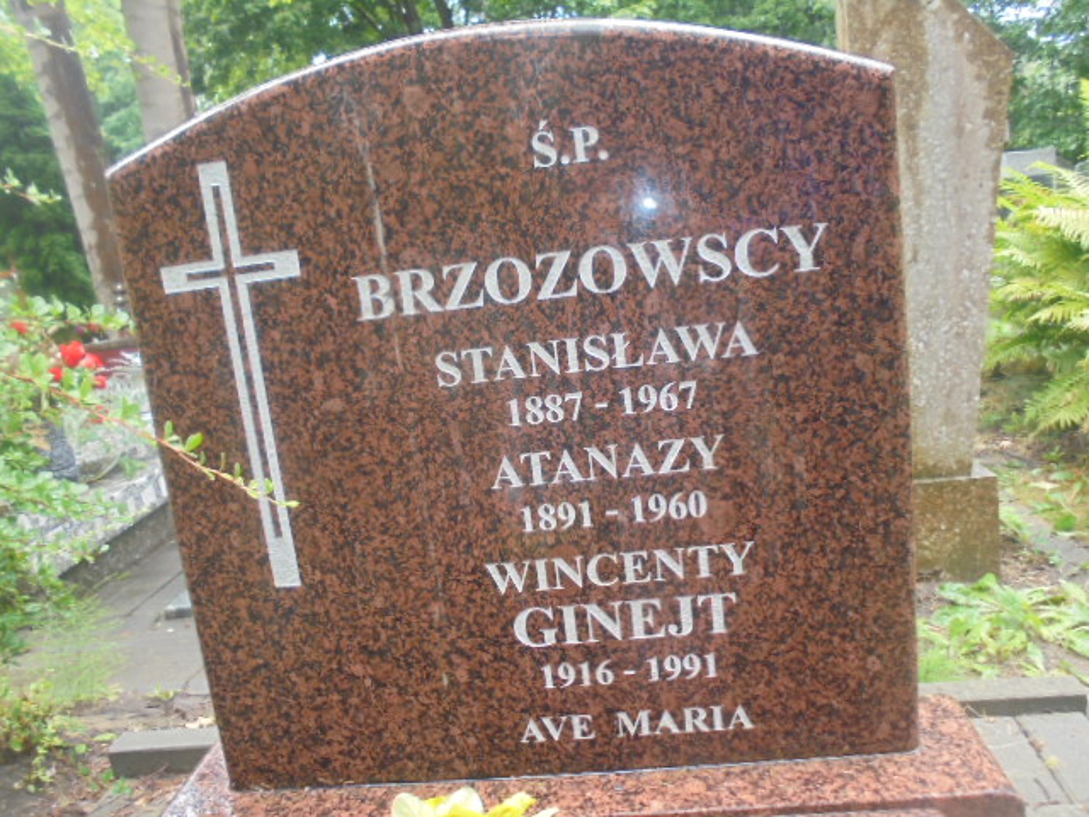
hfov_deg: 61.7
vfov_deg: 48.2
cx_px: 544
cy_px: 408
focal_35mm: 29
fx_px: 912
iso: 200
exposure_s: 1/30
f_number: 3.7
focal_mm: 5.3
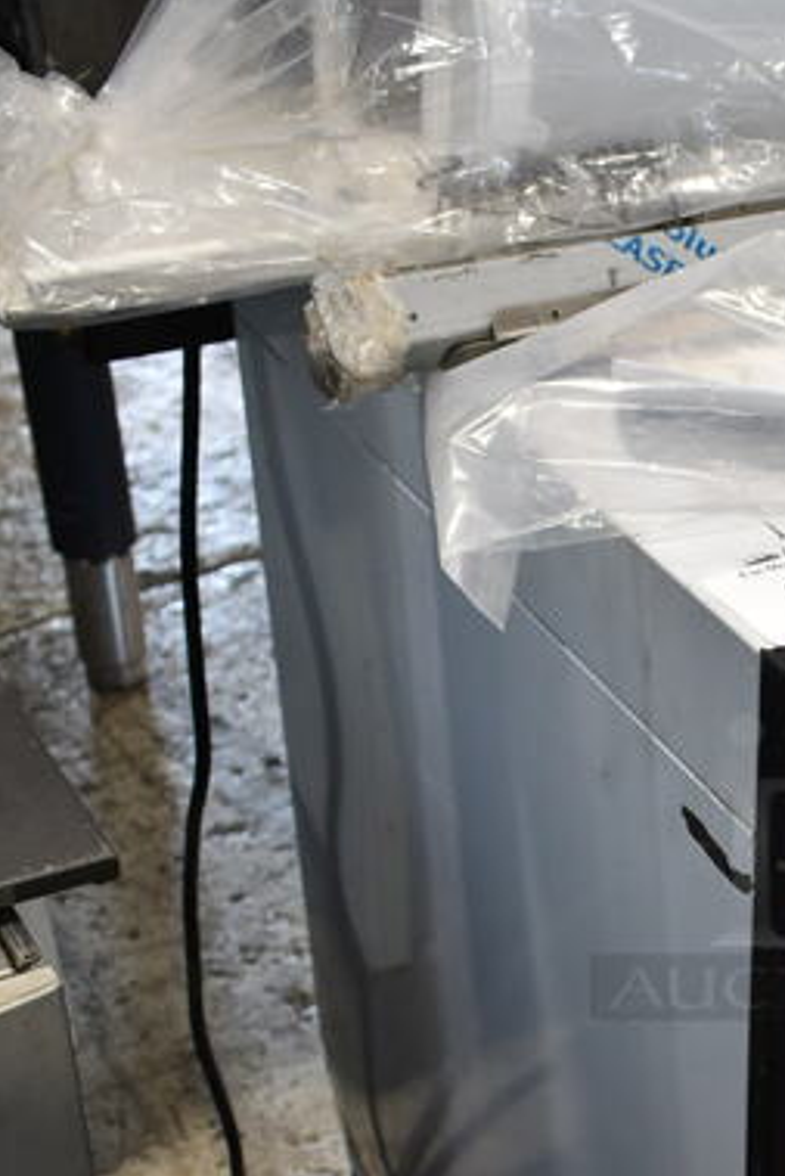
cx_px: 937
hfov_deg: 19.7
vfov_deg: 30.5
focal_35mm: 65
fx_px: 2124
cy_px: 858
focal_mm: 18
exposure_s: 1/30
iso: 320
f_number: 3.5
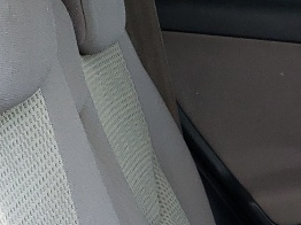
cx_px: 457
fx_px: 1381
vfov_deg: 9.2
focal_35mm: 159
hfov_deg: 11.9
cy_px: 274
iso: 50
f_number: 1.5
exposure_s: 1/345
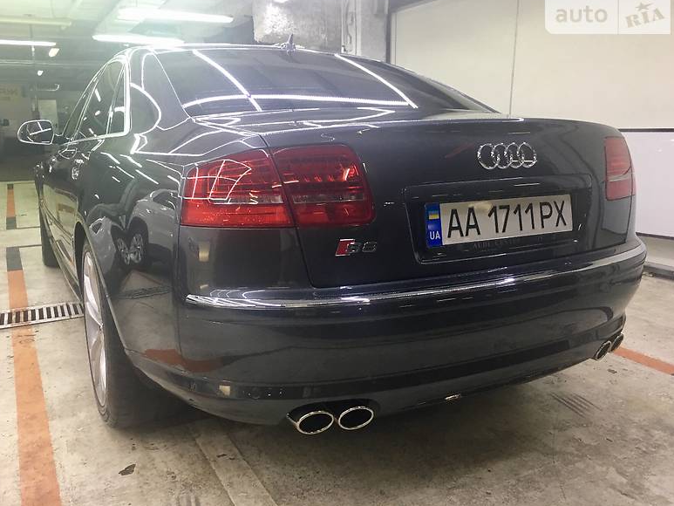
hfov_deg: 60.0
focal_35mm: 30
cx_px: 335
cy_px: 248
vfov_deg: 46.8
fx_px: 584
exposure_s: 1/17
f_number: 2.2
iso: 64
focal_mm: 4.2
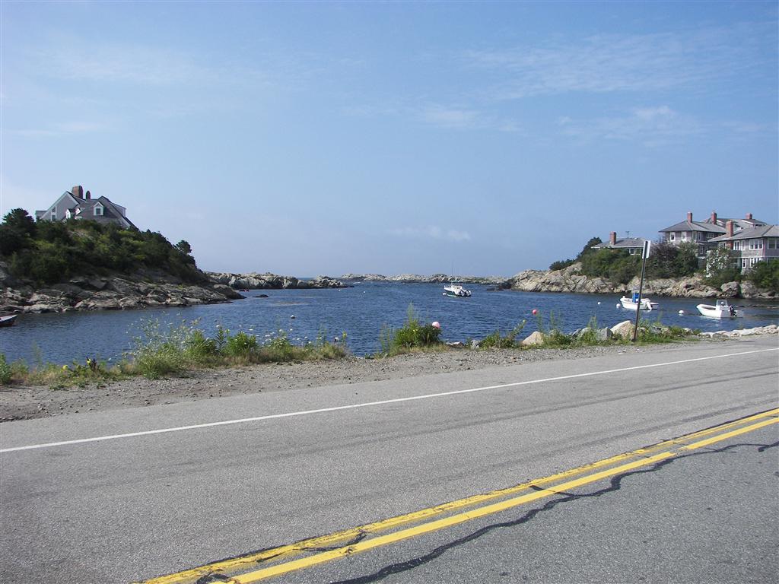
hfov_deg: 51.4
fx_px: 810
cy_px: 292
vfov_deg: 39.7
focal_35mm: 36
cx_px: 390
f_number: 4
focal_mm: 6
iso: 64
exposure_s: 1/800
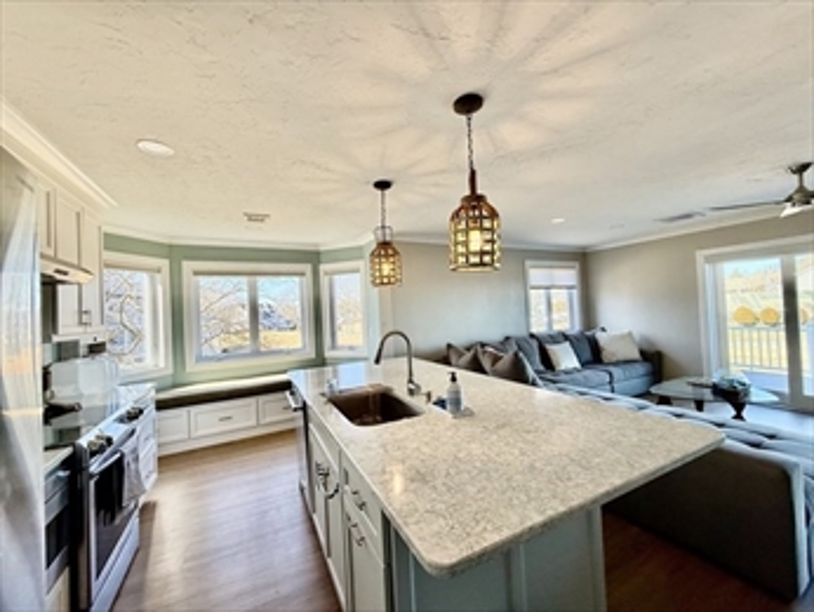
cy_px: 306
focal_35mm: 14
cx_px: 407
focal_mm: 2.22
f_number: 2.2
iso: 80
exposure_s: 1/120
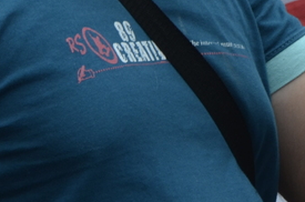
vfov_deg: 2.0
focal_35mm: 685
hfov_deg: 3.0
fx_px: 5790
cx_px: 172
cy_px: -212
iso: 200
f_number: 10
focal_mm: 98
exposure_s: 1/250
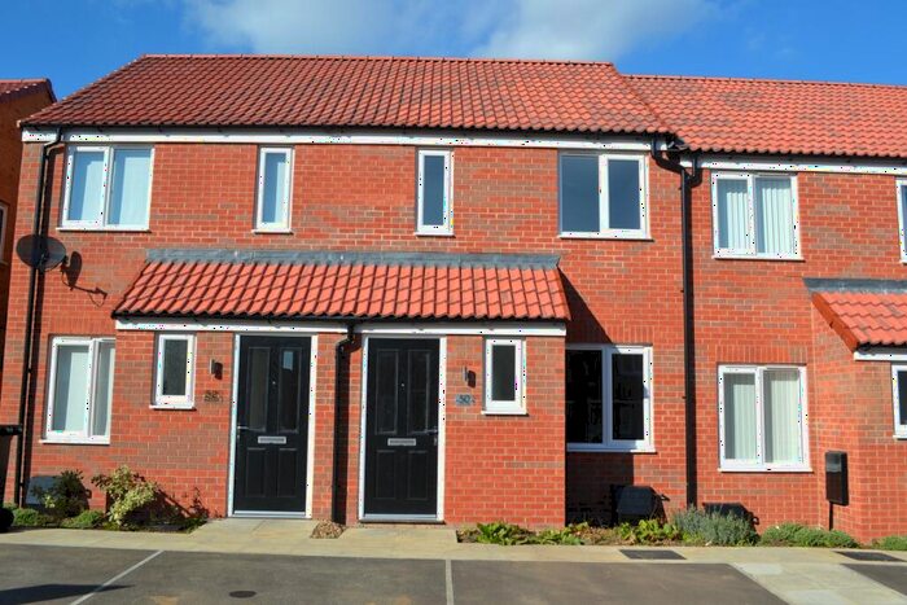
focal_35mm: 30
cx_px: 454
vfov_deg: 43.6
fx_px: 756
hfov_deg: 61.9
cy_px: 302
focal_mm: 20
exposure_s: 1/250
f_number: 8
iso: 100
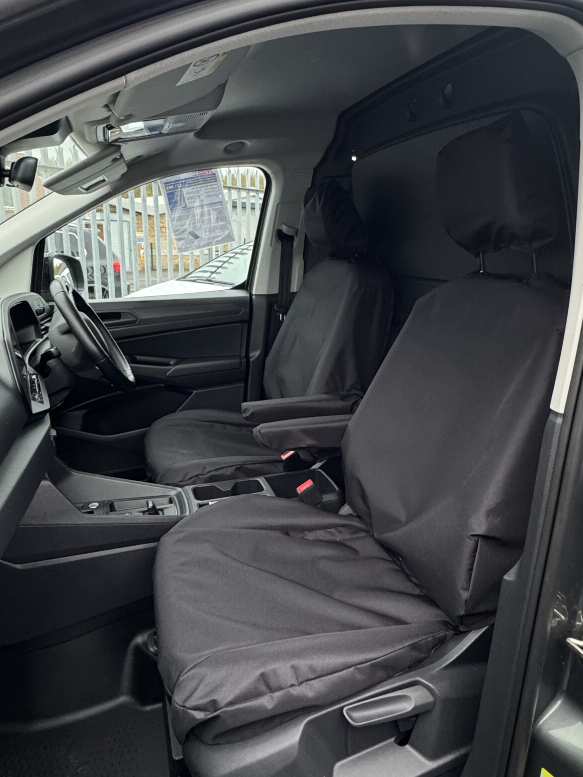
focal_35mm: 23
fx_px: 516
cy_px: 348
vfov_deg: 73.7
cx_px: 310
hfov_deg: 58.8
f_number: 2.2
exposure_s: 1/60
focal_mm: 2.22
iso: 500
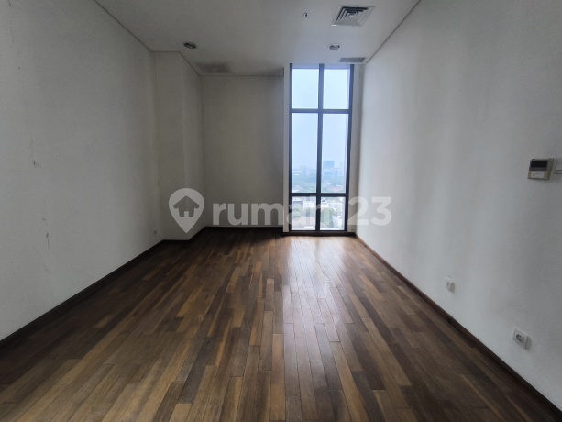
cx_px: 281
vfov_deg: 78.1
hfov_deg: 94.5
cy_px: 211
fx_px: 260
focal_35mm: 16
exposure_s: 1/182
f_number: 2.2
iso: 50
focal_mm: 1.65
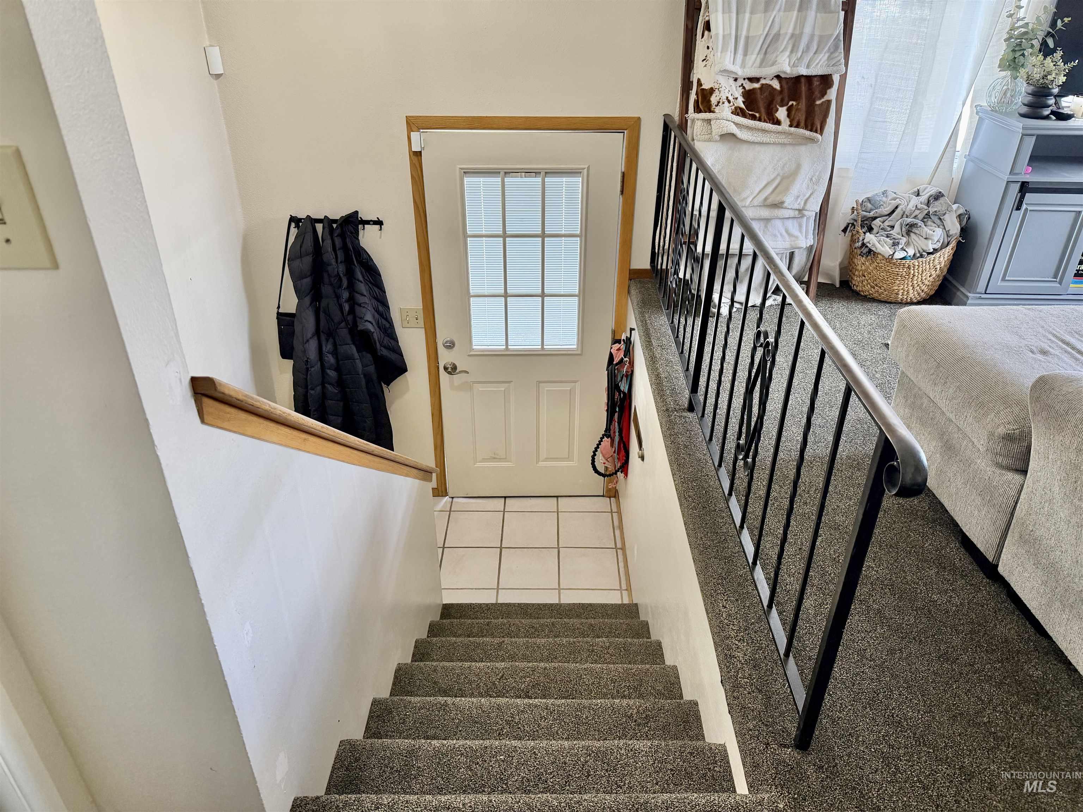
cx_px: 542
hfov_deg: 71.6
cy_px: 406
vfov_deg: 56.8
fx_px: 751
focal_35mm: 24
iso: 320
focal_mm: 6.76
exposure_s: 1/120
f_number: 1.78
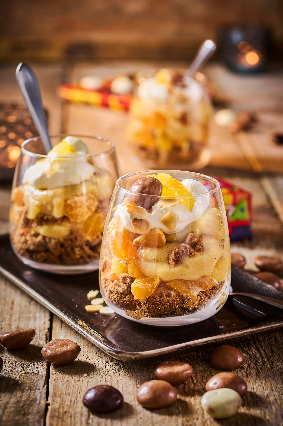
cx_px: 142
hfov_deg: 16.1
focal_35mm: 85
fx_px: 1004
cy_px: 213
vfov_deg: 23.9
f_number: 6.3
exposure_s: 1/20
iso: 100
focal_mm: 85
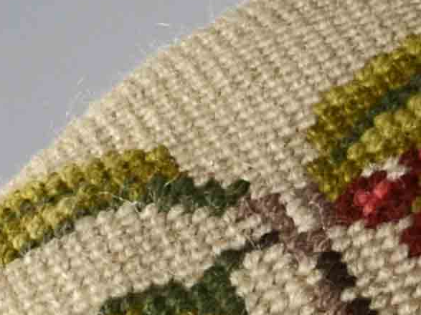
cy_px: 745
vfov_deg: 5.0
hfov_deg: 6.5
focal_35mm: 290
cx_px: 1041
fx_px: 3526
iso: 100
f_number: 14
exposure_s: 1/80
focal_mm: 24
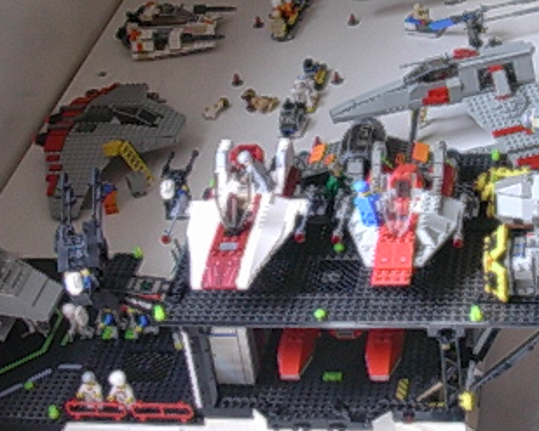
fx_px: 1451
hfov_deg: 20.8
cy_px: 72
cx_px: 429
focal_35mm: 91
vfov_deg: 16.7
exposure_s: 1/29.3
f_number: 2.9
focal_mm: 6.7
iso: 70
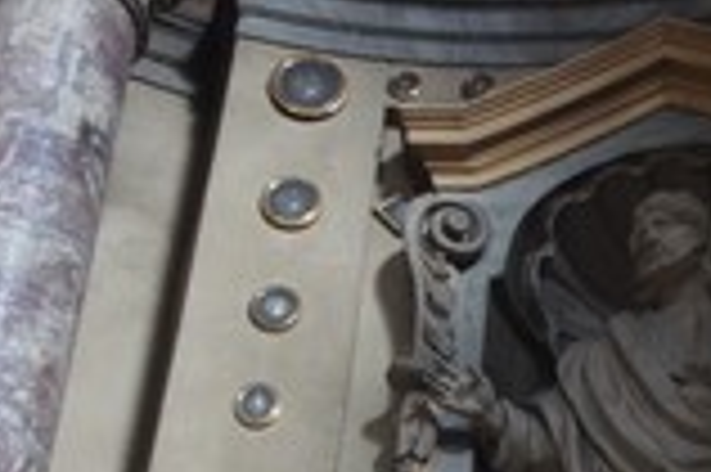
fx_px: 1982
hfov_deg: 19.7
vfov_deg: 13.0
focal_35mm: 100
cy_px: 670
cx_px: 724
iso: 3200
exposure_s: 1/40
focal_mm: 23
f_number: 4
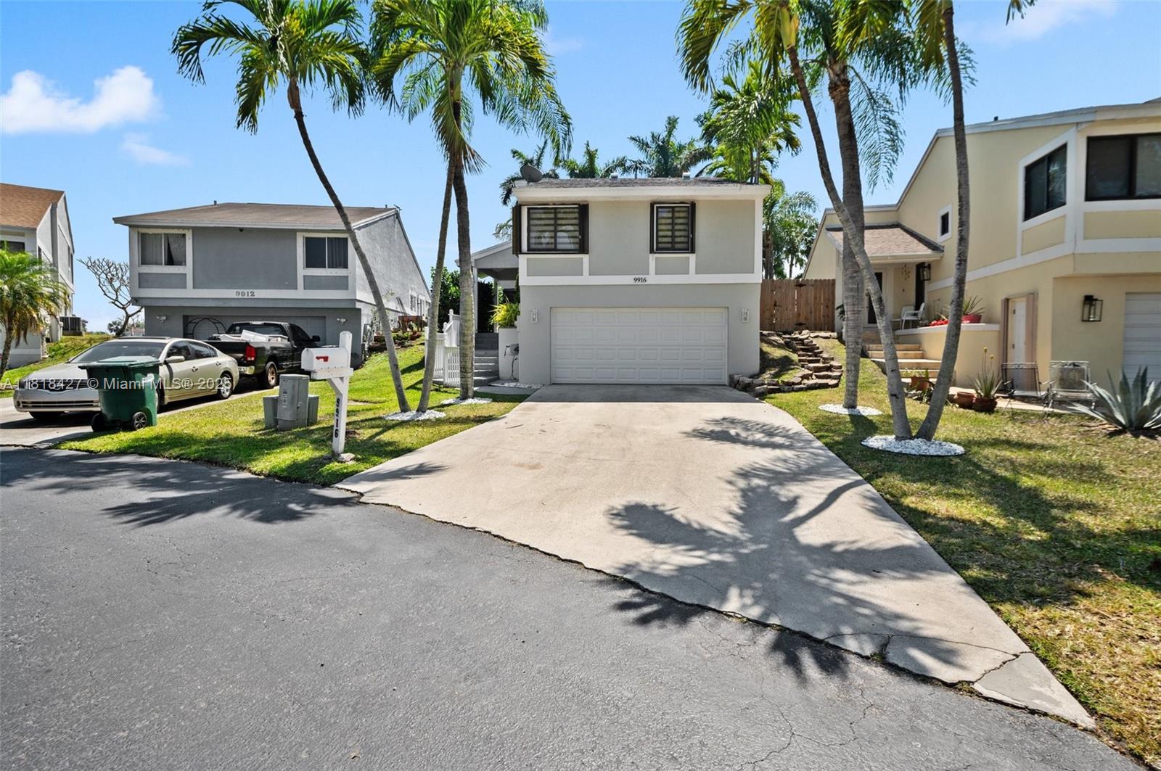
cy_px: 386
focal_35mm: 17
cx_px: 580
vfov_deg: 70.3
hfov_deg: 93.3
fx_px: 548
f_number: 8
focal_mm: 17
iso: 200
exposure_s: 1/640
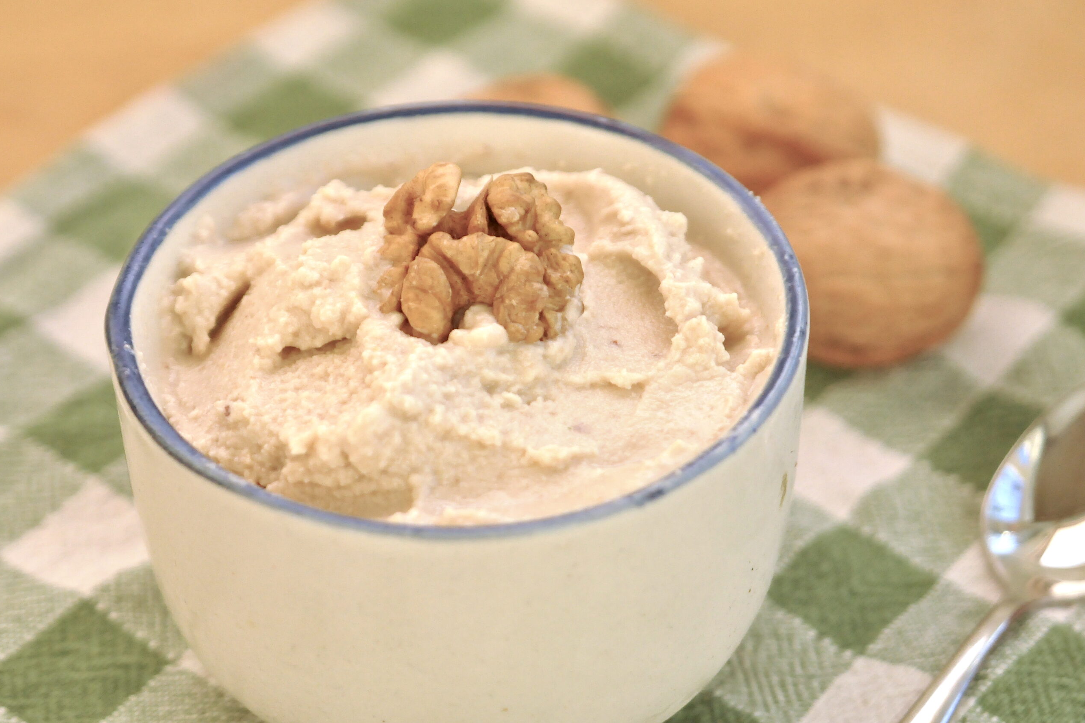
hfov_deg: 19.3
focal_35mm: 106
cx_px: 538
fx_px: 3195
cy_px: 361
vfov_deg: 12.9
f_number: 5.6
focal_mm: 70
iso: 2000
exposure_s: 1/800
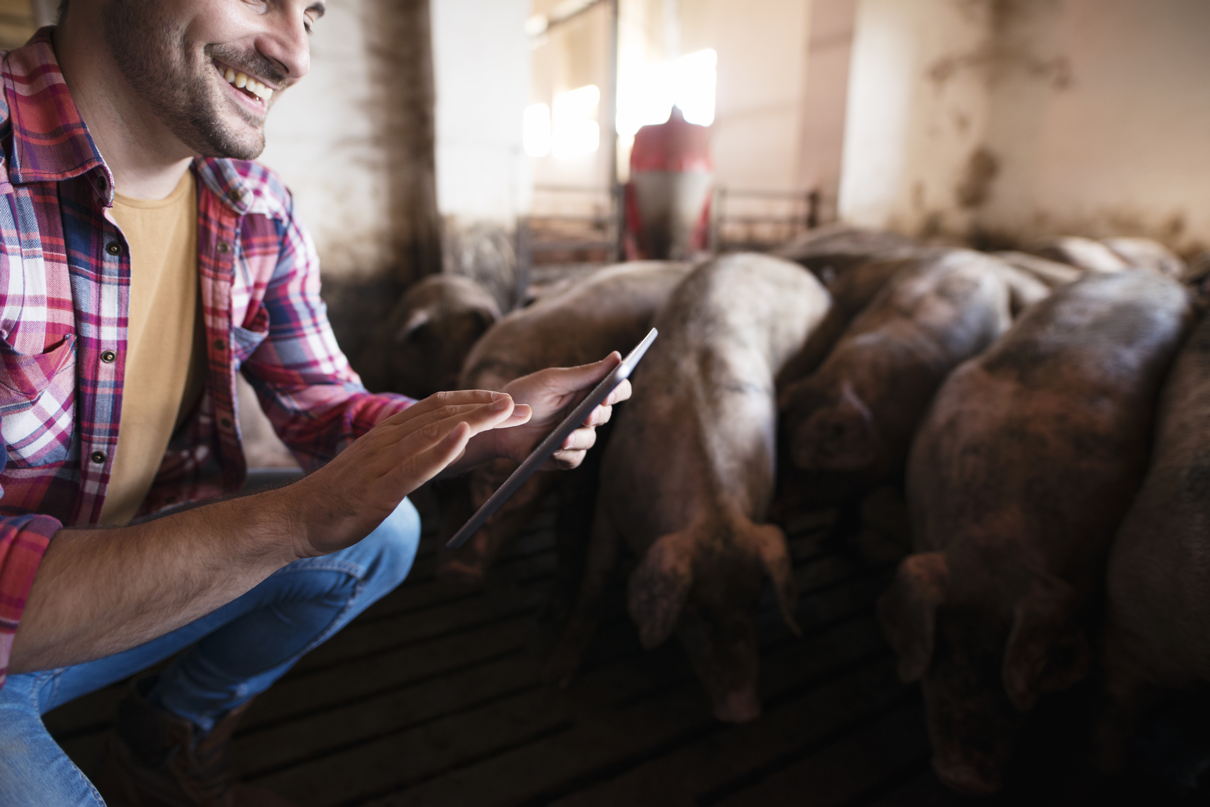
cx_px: 605
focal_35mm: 20
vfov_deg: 62.0
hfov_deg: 84.0
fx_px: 672
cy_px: 404
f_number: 1.8
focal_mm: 20
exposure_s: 1/200
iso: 800
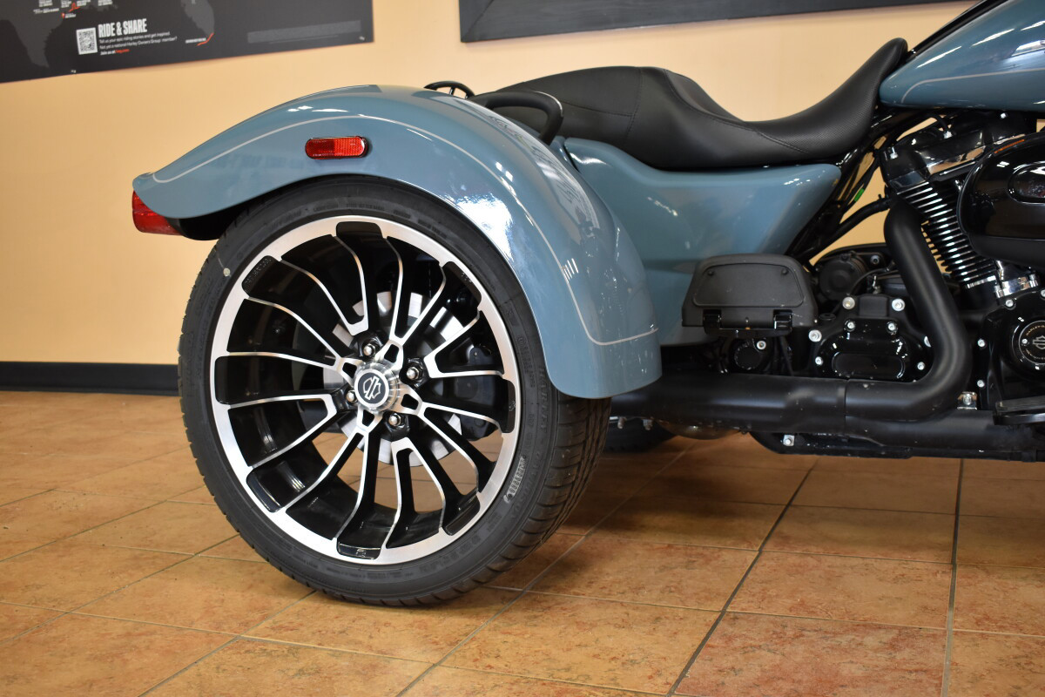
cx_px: 522
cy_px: 348
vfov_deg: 33.0
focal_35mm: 40
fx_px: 1176
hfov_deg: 47.9
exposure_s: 1/60
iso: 900
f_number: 4
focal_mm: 27
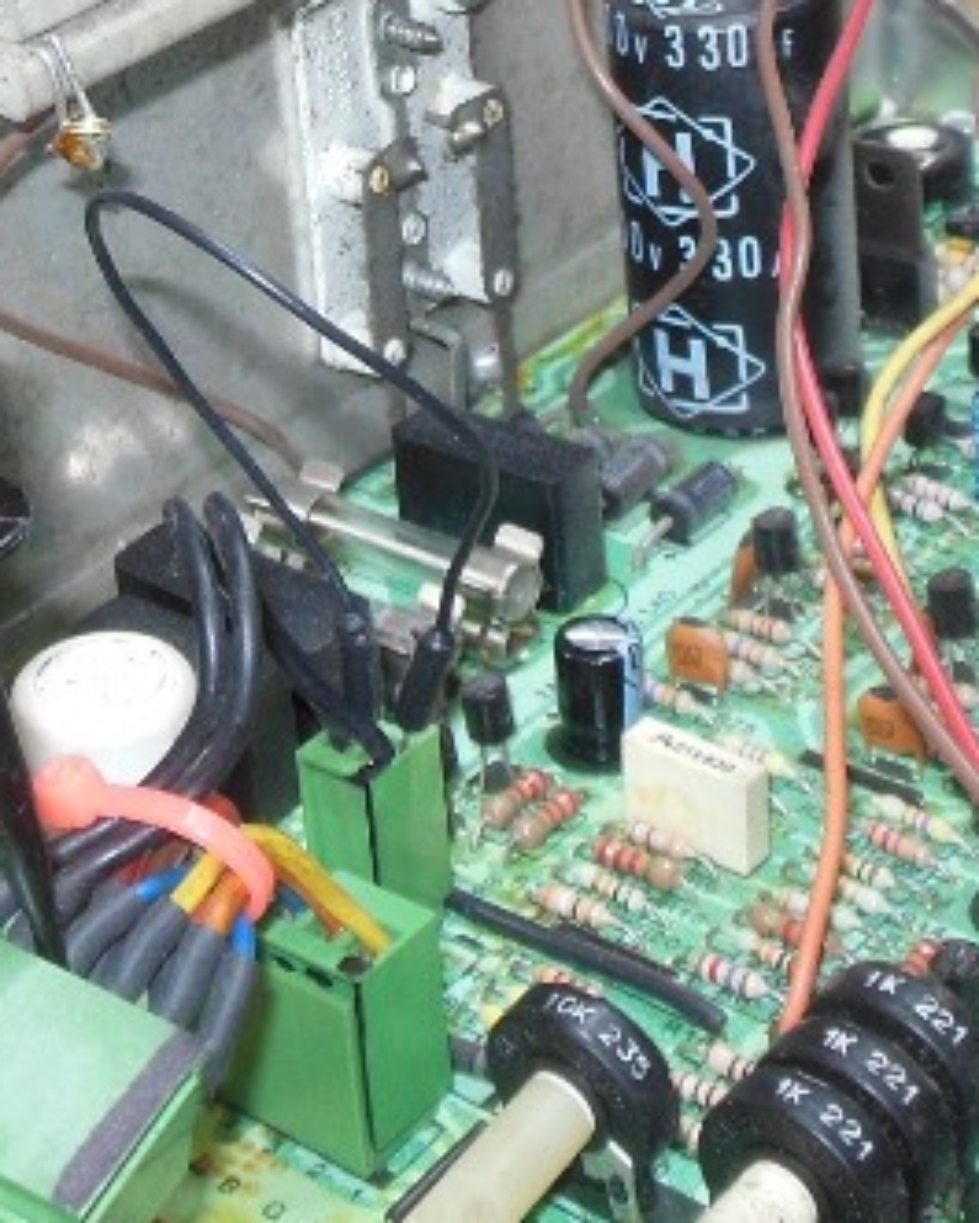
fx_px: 1195
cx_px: 303
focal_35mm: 33
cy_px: 610
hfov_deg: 43.7
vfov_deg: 54.2
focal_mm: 4.5
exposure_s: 1/30
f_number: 3.2
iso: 125
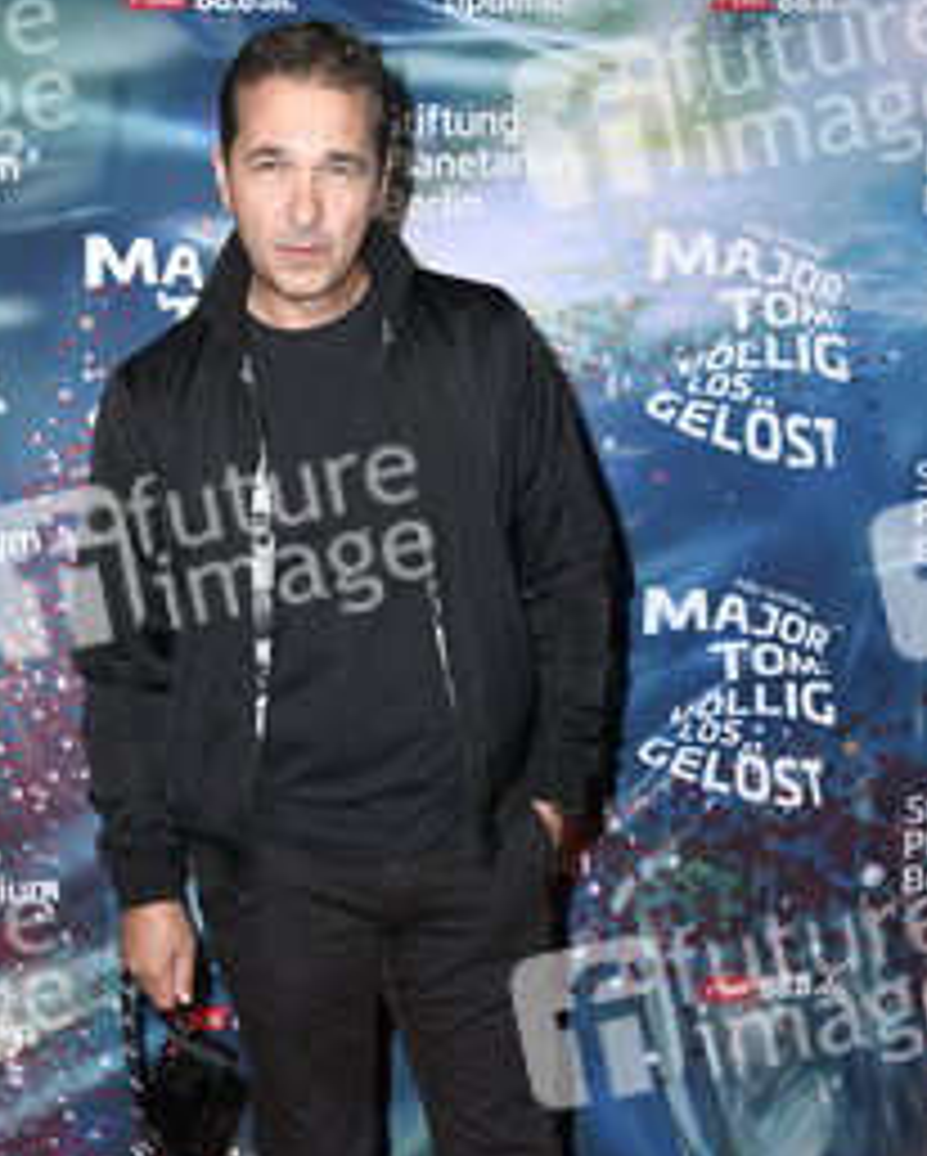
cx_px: 333
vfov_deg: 36.2
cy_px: 778
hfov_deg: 29.6
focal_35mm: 51
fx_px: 1747
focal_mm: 35
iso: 500
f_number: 5.6
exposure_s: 1/160
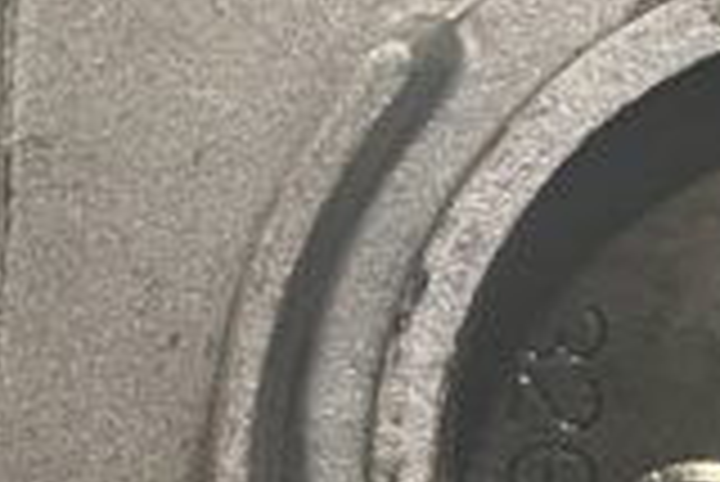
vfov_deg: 8.0
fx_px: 3463
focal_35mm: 173
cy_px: 239
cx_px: 788
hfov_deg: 11.7
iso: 160
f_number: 1.6
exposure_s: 1/50
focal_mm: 4.2
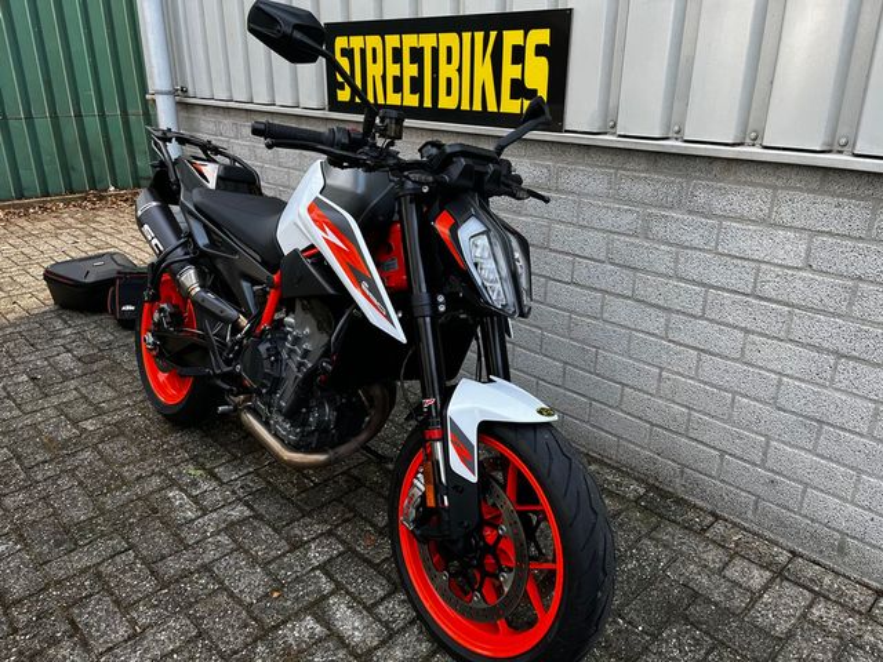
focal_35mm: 26
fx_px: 663
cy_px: 331
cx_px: 442
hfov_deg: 67.3
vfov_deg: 53.1
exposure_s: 1/122
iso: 64
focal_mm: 5.1
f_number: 1.6
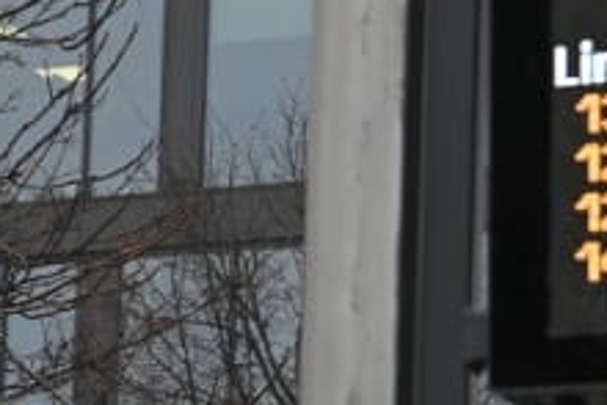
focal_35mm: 366
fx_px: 6175
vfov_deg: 3.8
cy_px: 364
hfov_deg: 5.5
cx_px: 1197
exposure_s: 1/250
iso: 200
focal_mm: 70
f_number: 5
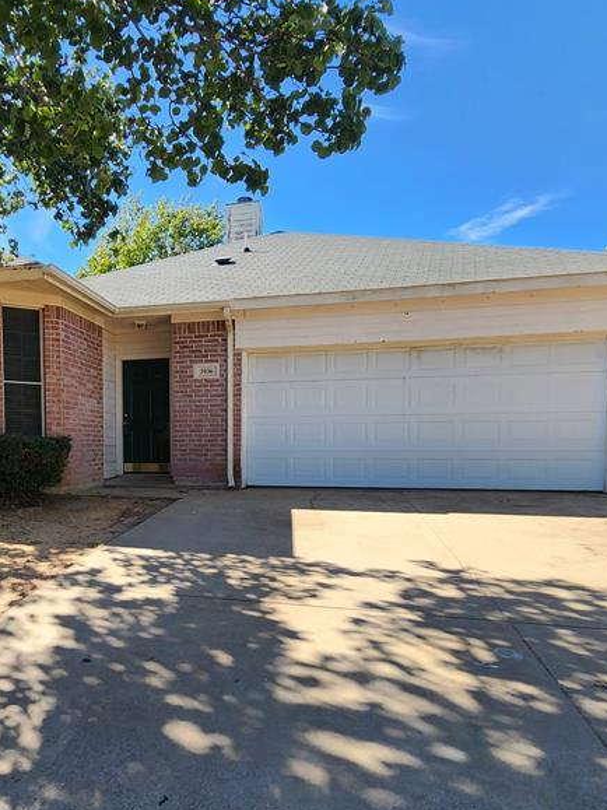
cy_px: 480
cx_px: 155
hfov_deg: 56.1
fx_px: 538
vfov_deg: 73.3
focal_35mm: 23
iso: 50
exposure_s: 1/734
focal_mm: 2.2
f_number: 2.2
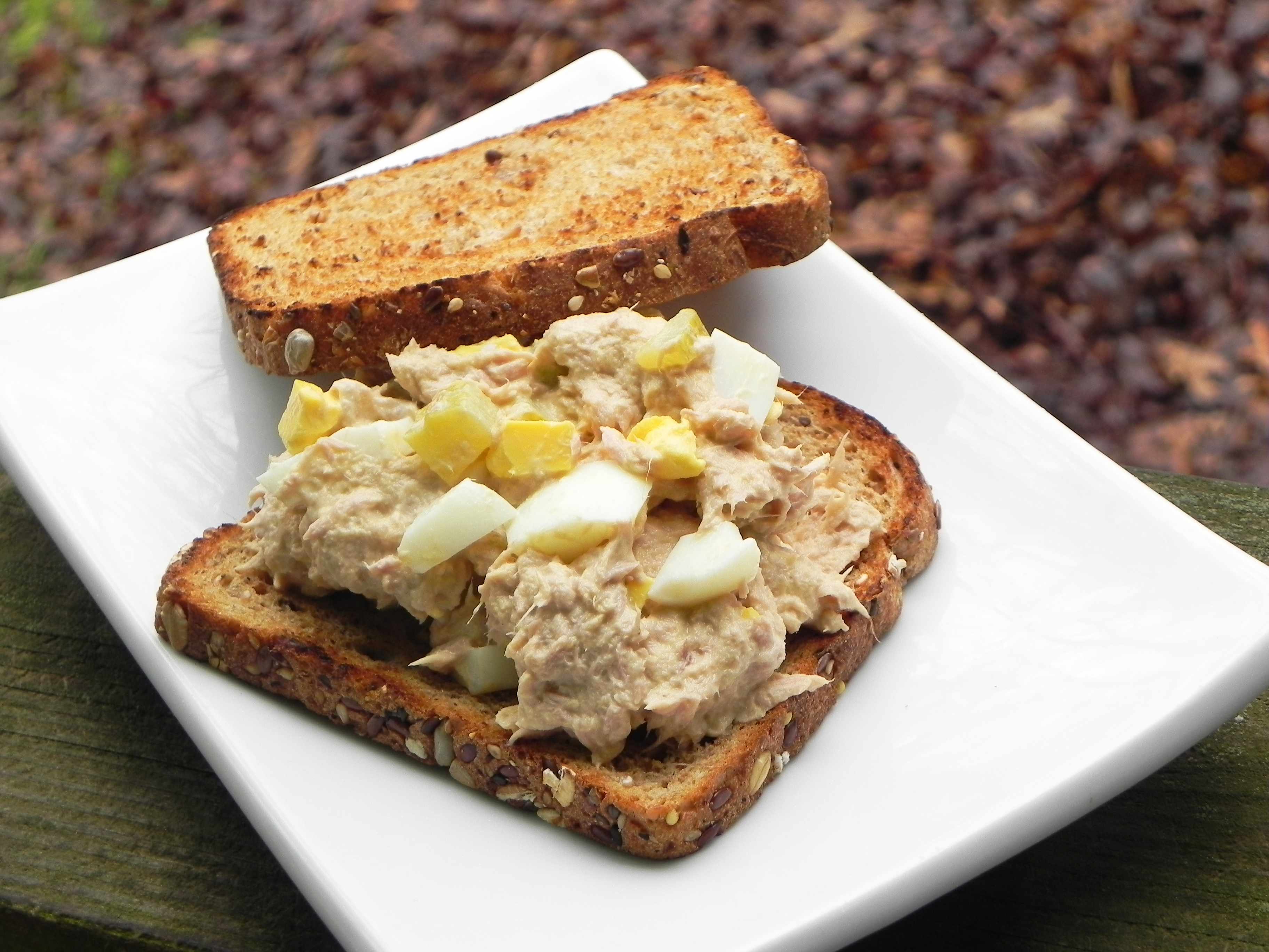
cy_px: 476
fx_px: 2749
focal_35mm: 75
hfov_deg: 26.0
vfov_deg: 19.6
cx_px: 634
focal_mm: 13.4
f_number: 4
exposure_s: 1/144
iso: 160
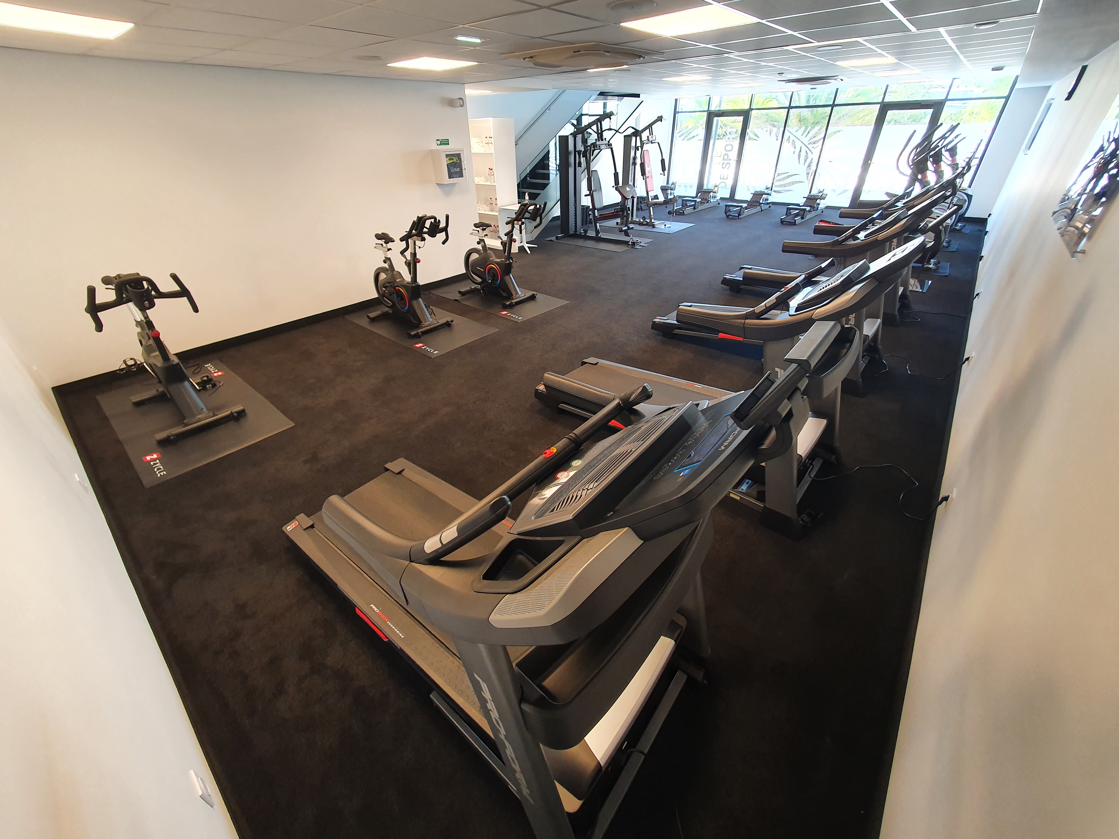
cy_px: 420
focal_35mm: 13
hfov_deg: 106.2
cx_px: 560
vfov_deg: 89.9
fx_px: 420
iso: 125
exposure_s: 1/50
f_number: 2.2
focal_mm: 1.8
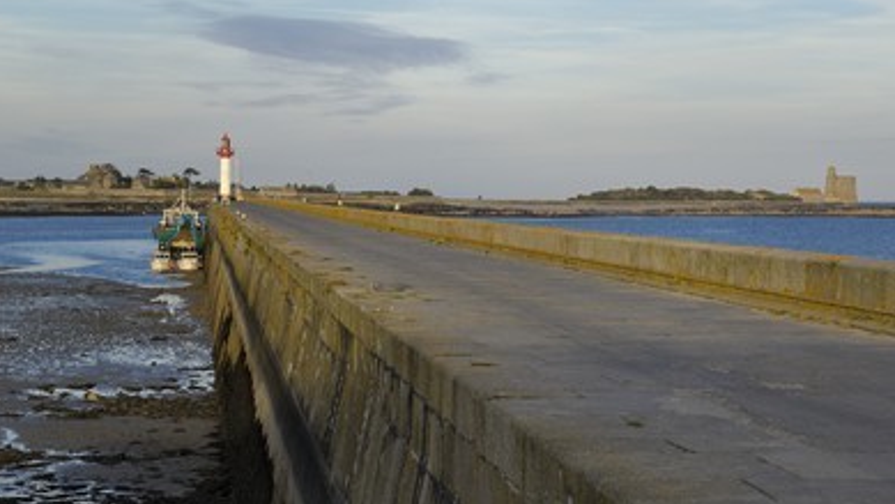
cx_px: 441
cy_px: 278
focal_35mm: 85
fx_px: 2018
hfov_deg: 25.0
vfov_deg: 14.2
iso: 100
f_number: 6.7
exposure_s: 1/160
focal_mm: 50
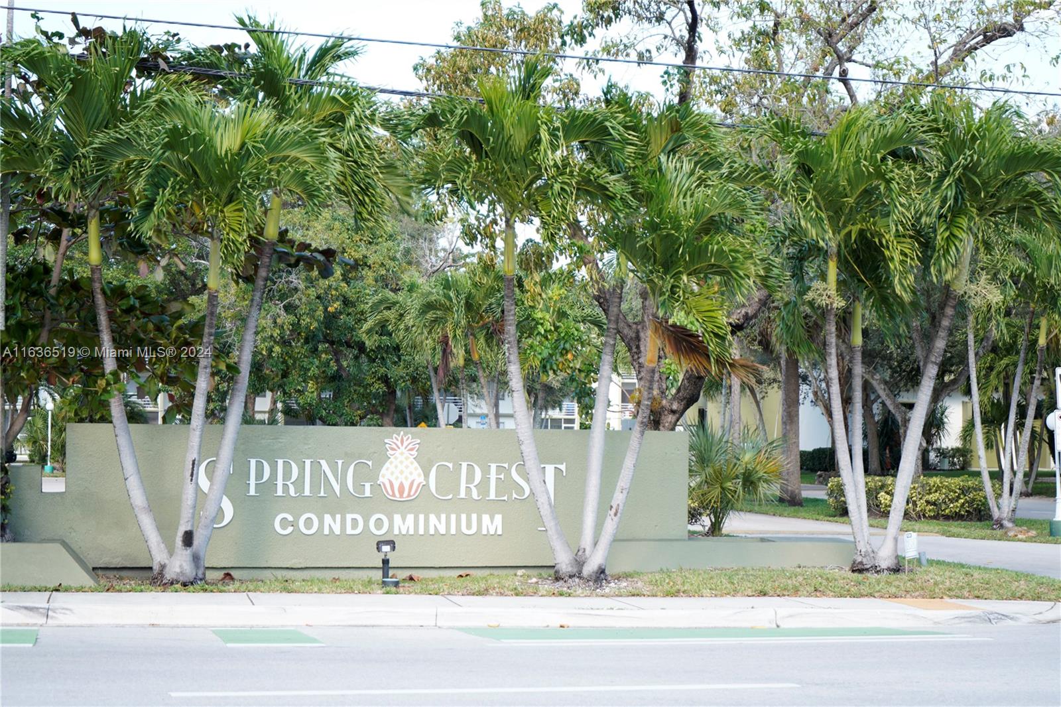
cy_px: 354
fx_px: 2062
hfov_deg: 28.8
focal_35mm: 70
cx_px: 530
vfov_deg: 19.4
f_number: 5.6
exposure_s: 1/80
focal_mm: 70
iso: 100
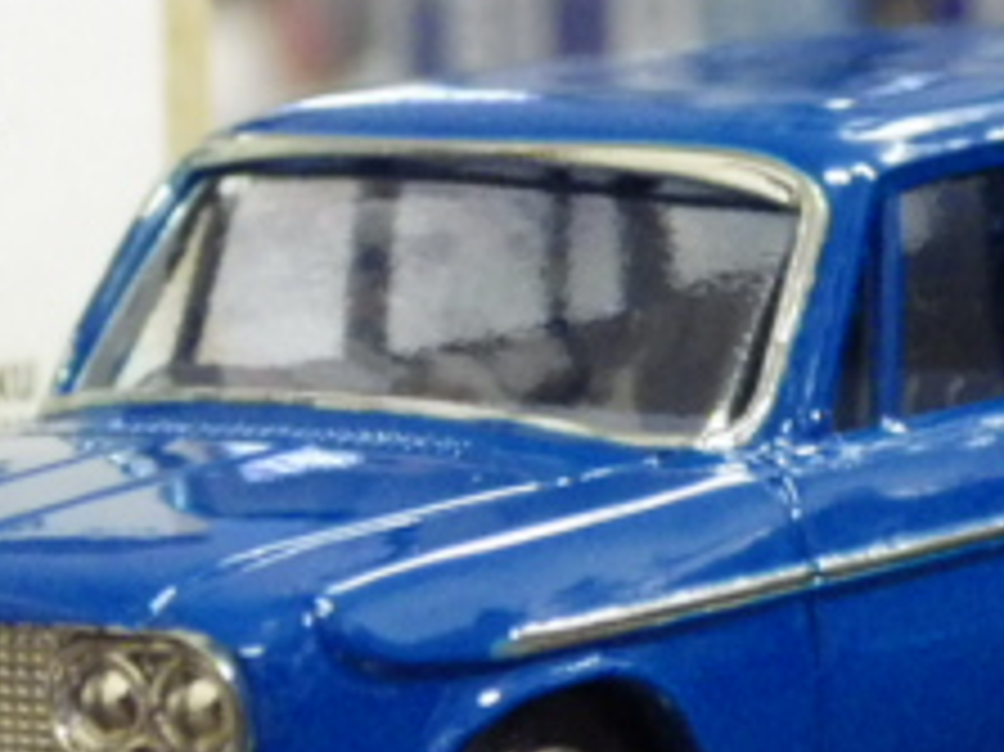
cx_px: 338
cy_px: 293
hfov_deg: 7.9
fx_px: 7247
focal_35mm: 250
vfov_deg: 5.9
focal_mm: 15.6
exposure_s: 1/30
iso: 1000
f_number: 4.4
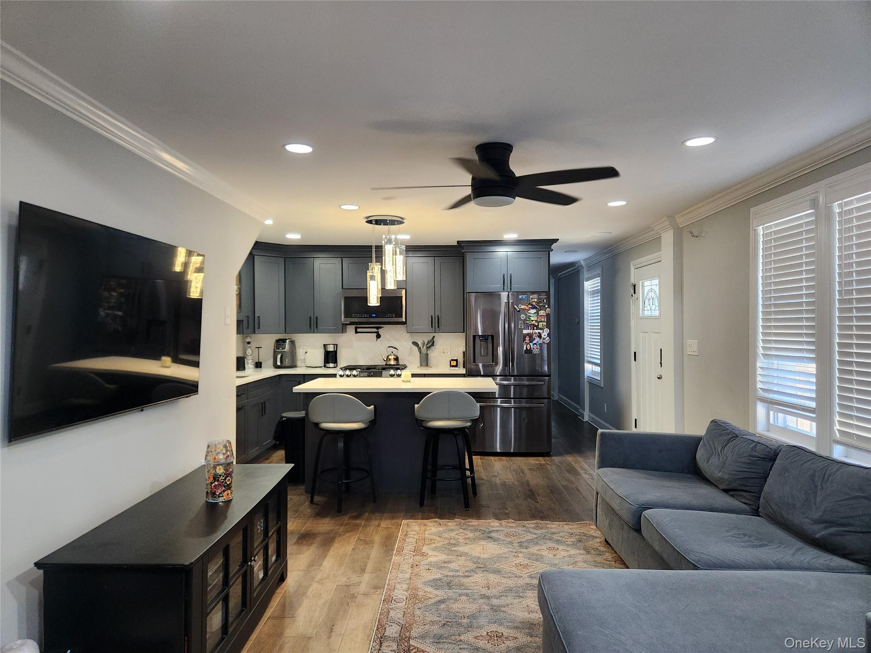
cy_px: 326
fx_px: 579
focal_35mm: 23
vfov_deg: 58.9
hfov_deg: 73.9
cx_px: 436
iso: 400
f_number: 1.8
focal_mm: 5.4
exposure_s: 1/120
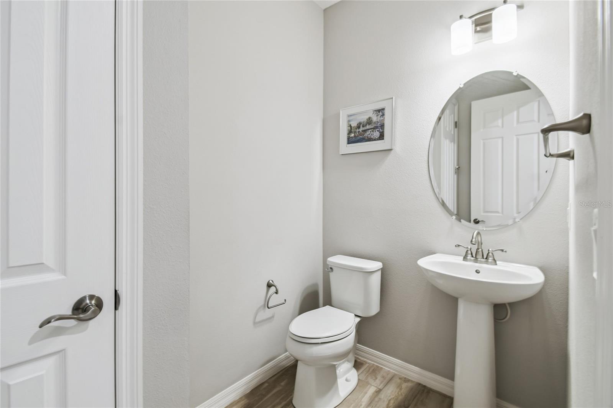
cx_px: 306
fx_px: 255
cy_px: 204
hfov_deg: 100.4
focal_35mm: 15
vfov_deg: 77.3
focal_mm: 10
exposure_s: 1/4
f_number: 7.1
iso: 100
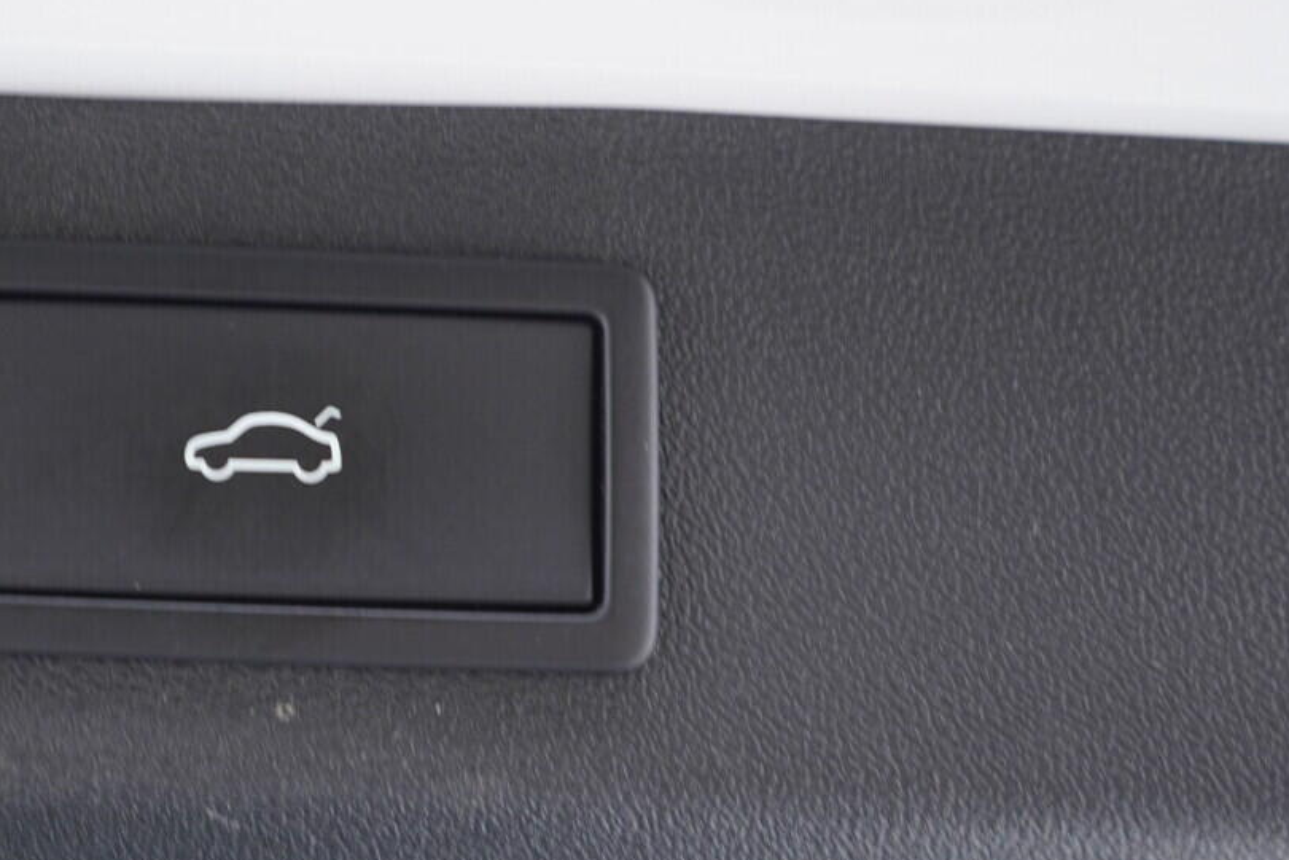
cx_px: 253
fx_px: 2291
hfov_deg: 30.6
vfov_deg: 21.2
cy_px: 438
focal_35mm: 64
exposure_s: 1/40
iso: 400
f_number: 2.8
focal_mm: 24
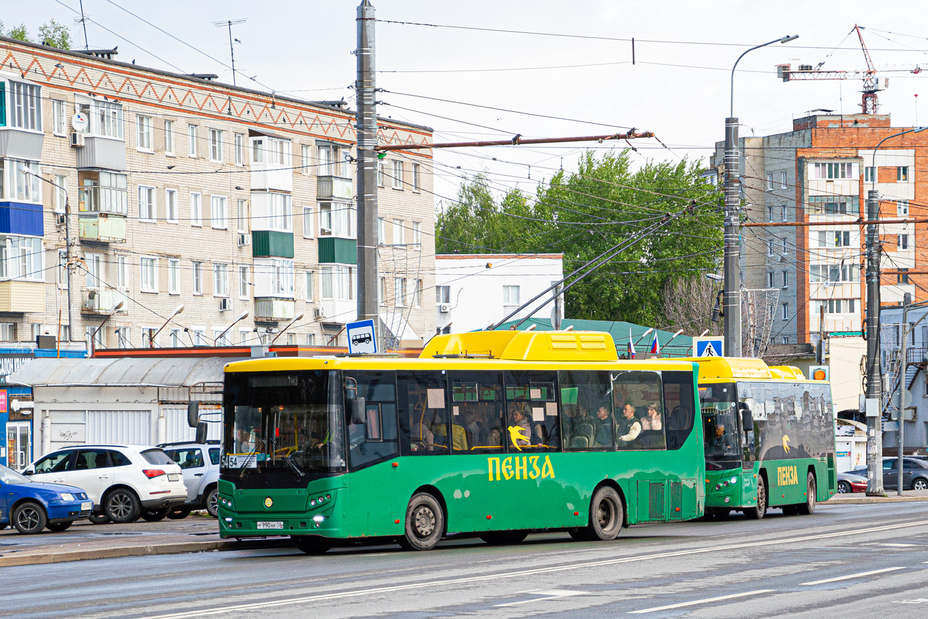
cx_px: 460
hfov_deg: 17.7
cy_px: 304
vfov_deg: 11.9
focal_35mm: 116
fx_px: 2977
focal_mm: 75
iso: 200
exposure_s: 1/400
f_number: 5.6
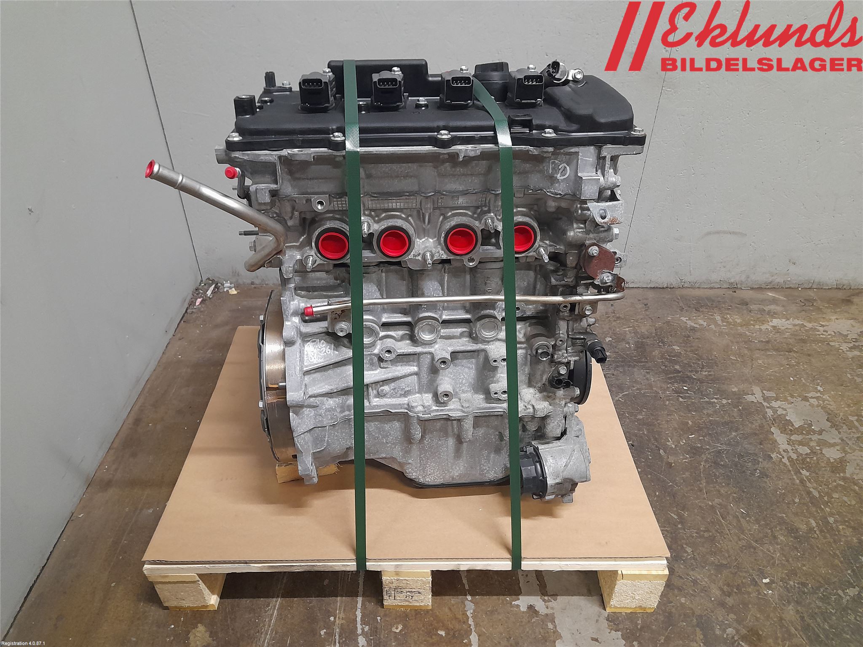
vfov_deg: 54.9
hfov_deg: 69.4
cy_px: 324
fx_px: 623
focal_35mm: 25
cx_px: 432
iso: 400
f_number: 2
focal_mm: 4.6
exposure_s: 1/60
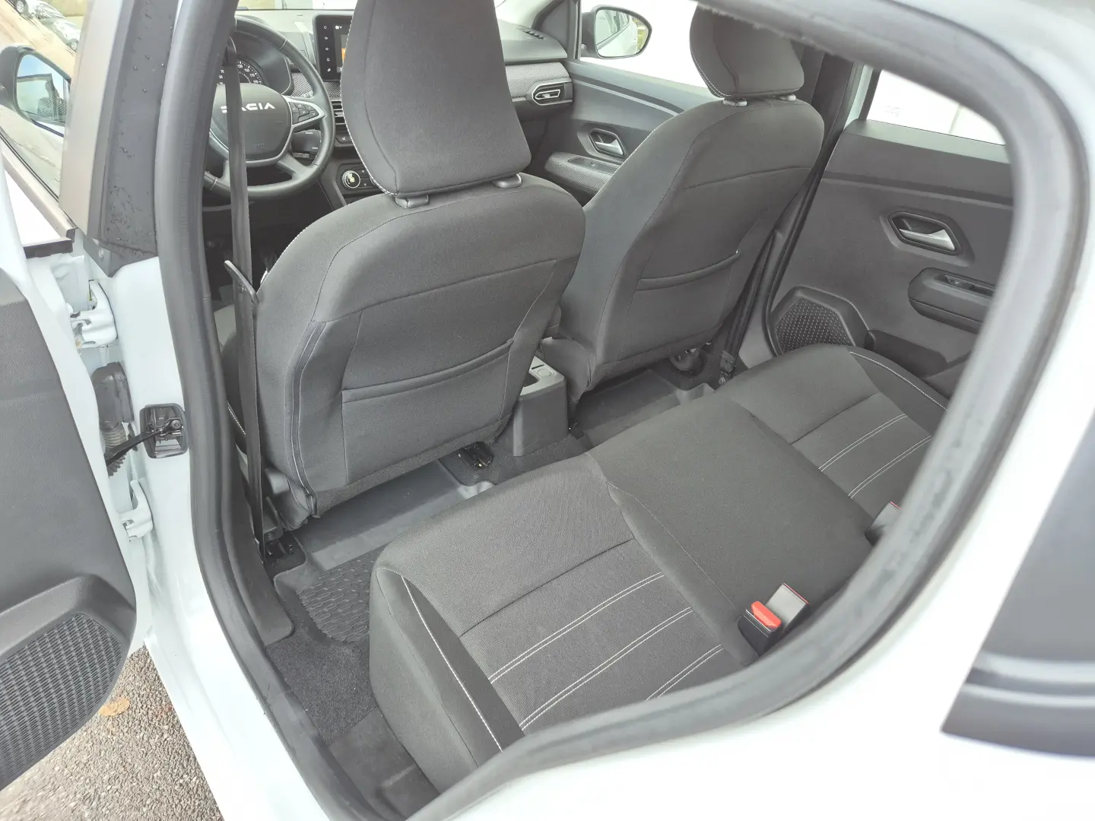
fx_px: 728
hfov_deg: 73.9
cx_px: 548
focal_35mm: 23
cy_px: 410
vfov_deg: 58.9
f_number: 1.8
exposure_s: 1/100
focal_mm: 5.4
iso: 400
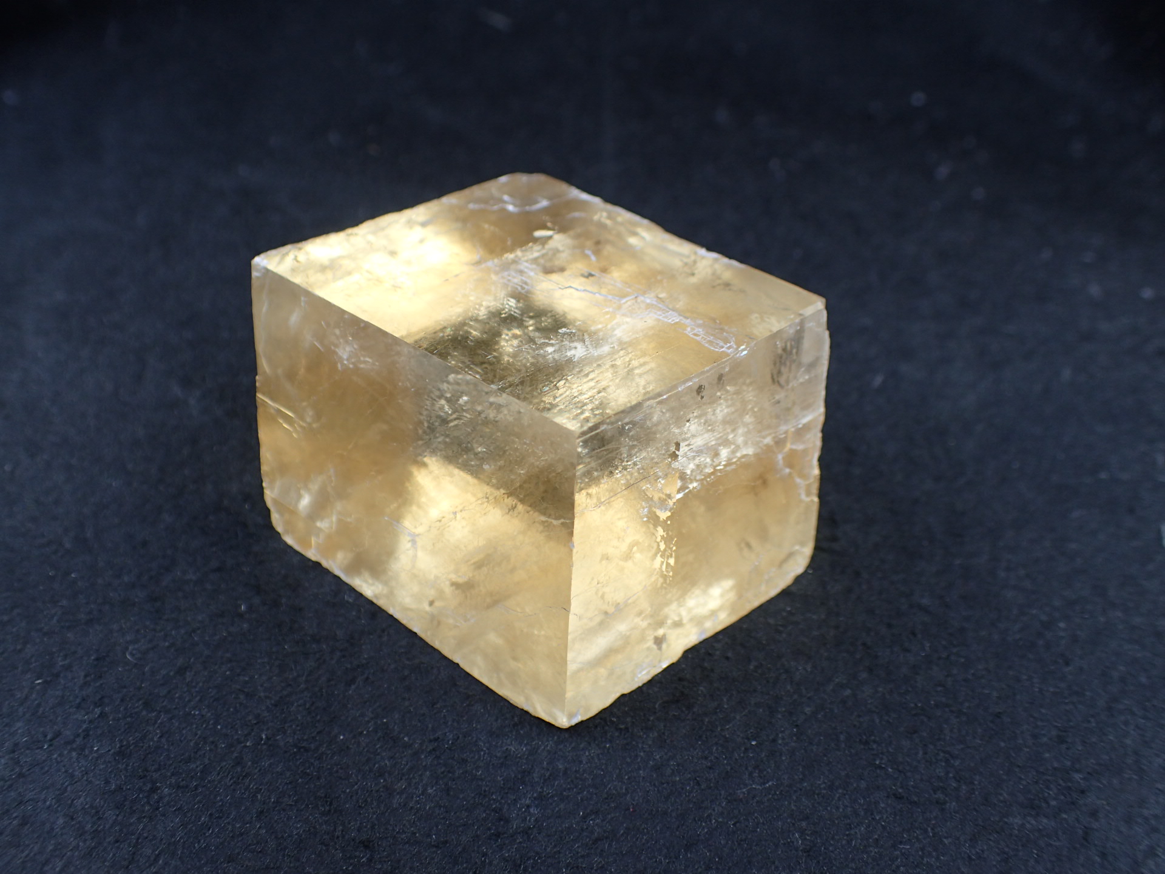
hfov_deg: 60.0
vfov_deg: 46.8
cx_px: 582
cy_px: 437
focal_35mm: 30
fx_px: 1010
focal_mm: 5.5
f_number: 2.3
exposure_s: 1/200
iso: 100
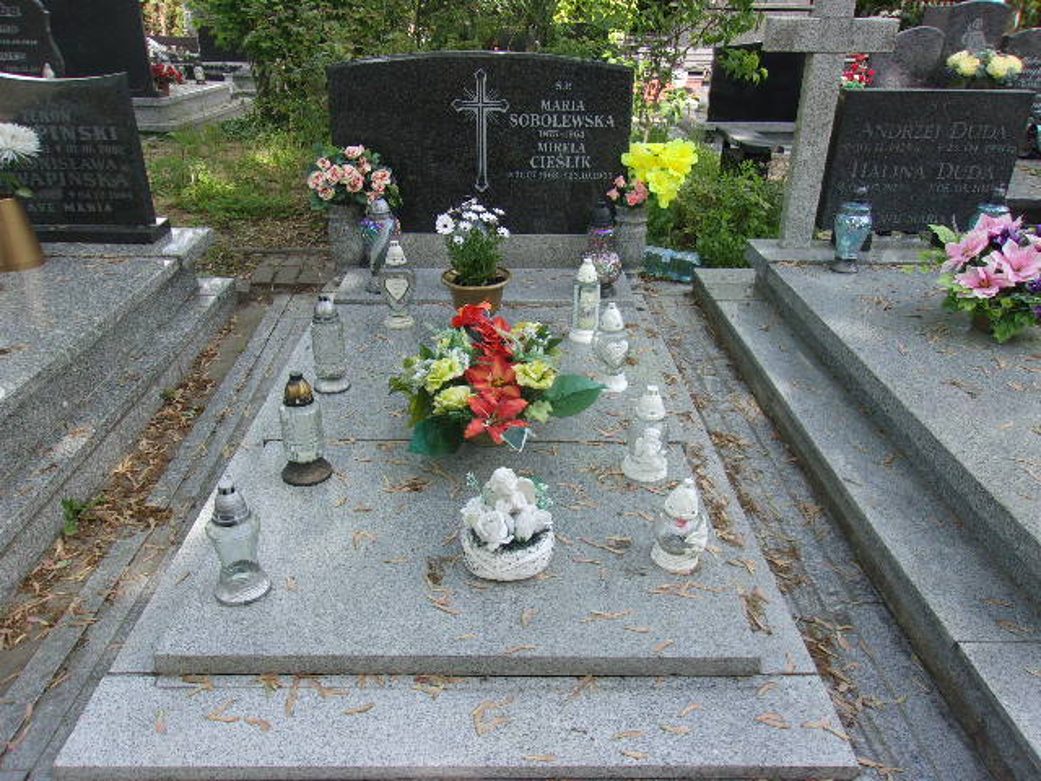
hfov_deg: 65.3
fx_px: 812
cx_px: 520
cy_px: 390
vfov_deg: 51.4
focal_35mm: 27
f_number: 3
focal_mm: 4.9
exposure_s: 1/240
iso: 80
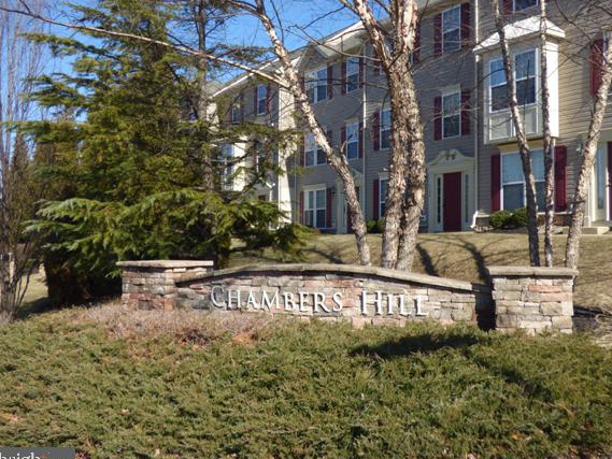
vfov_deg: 39.7
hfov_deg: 51.3
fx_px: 637
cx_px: 336
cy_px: 217
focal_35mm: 36
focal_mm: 5.78
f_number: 3.4
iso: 100
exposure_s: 1/800
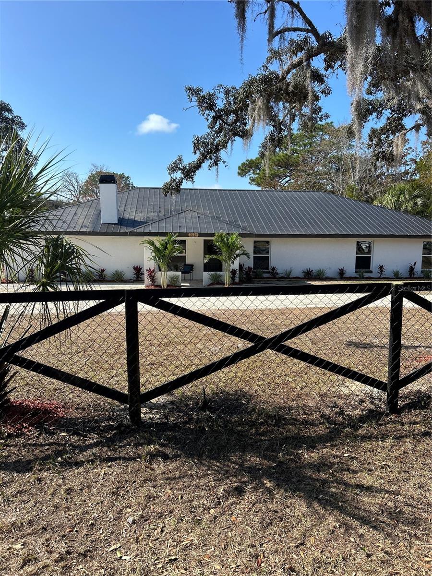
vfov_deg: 67.3
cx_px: 216
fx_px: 433
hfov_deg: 53.1
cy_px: 288
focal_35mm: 26
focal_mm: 5.7
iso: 50
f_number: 1.5
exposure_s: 1/3077
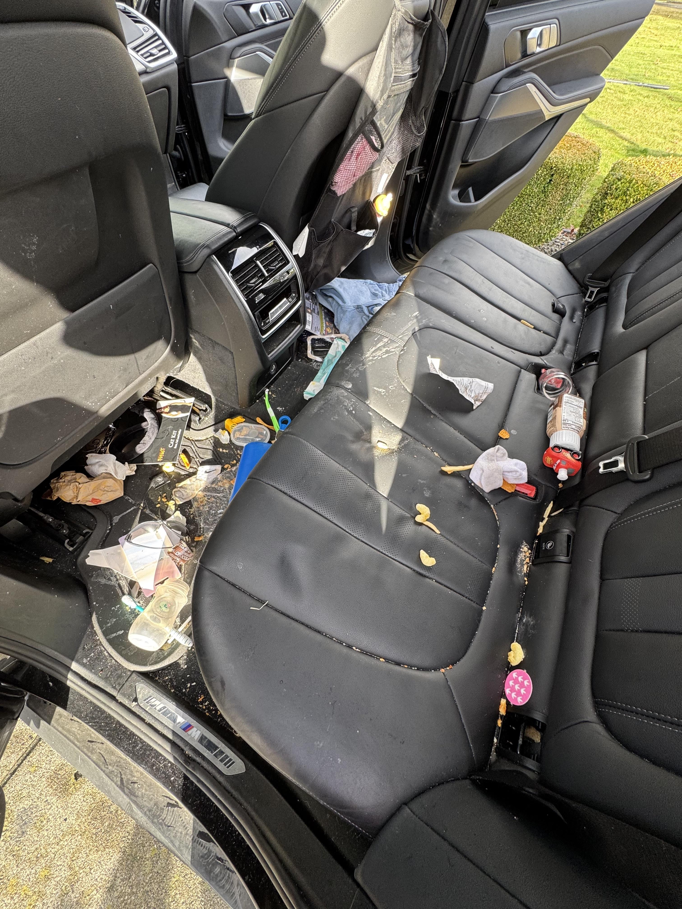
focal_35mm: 14
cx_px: 341
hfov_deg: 85.7
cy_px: 454
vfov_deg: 102.1
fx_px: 368
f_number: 2.2
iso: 80
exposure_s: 1/99
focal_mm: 2.22
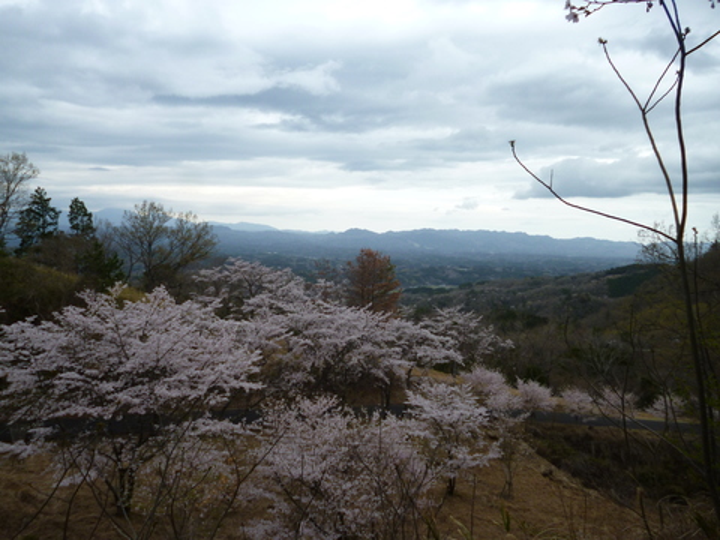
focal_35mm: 28
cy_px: 270
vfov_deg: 49.7
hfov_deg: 63.4
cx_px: 360
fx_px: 582
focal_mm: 5
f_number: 3.1
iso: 100
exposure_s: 1/320
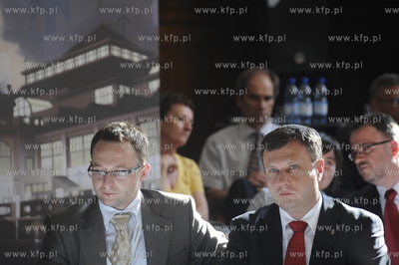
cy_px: 132
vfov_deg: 7.4
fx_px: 2049
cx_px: 200
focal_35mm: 185
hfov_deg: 11.1
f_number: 5
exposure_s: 1/160
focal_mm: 185
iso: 800
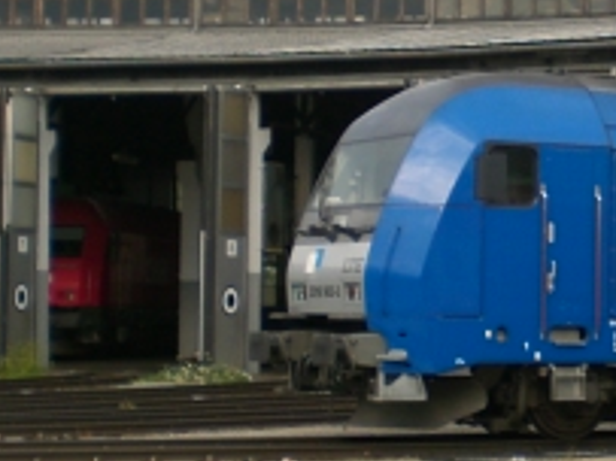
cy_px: 246
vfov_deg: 12.3
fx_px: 2134
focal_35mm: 120
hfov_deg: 16.0
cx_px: 643
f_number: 3.1
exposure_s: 1/250
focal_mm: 6.3
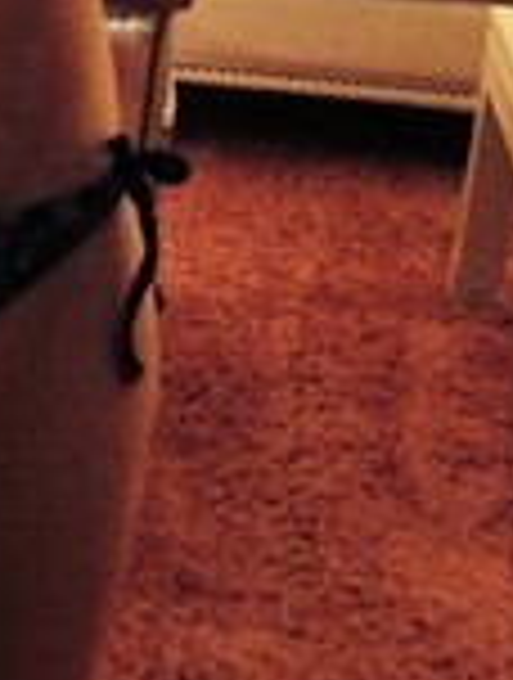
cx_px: 110
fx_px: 3247
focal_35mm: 165
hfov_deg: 9.0
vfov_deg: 11.6
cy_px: -254
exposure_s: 1/30
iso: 250
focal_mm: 4.12
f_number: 2.2
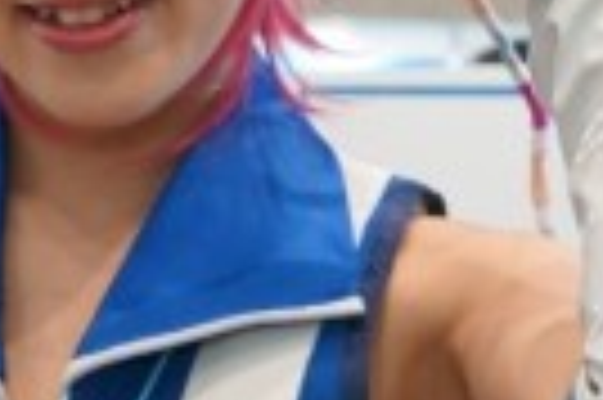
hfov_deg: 11.6
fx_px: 2944
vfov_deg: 7.8
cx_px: 32
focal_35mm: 176
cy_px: 171
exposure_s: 1/30
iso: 1600
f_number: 4
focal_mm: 28
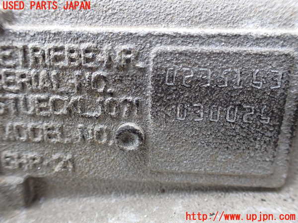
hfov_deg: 60.0
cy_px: 112
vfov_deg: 46.8
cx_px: 149
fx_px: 258
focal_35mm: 30
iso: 400
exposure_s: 1/125
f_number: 2.3
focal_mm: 5.4
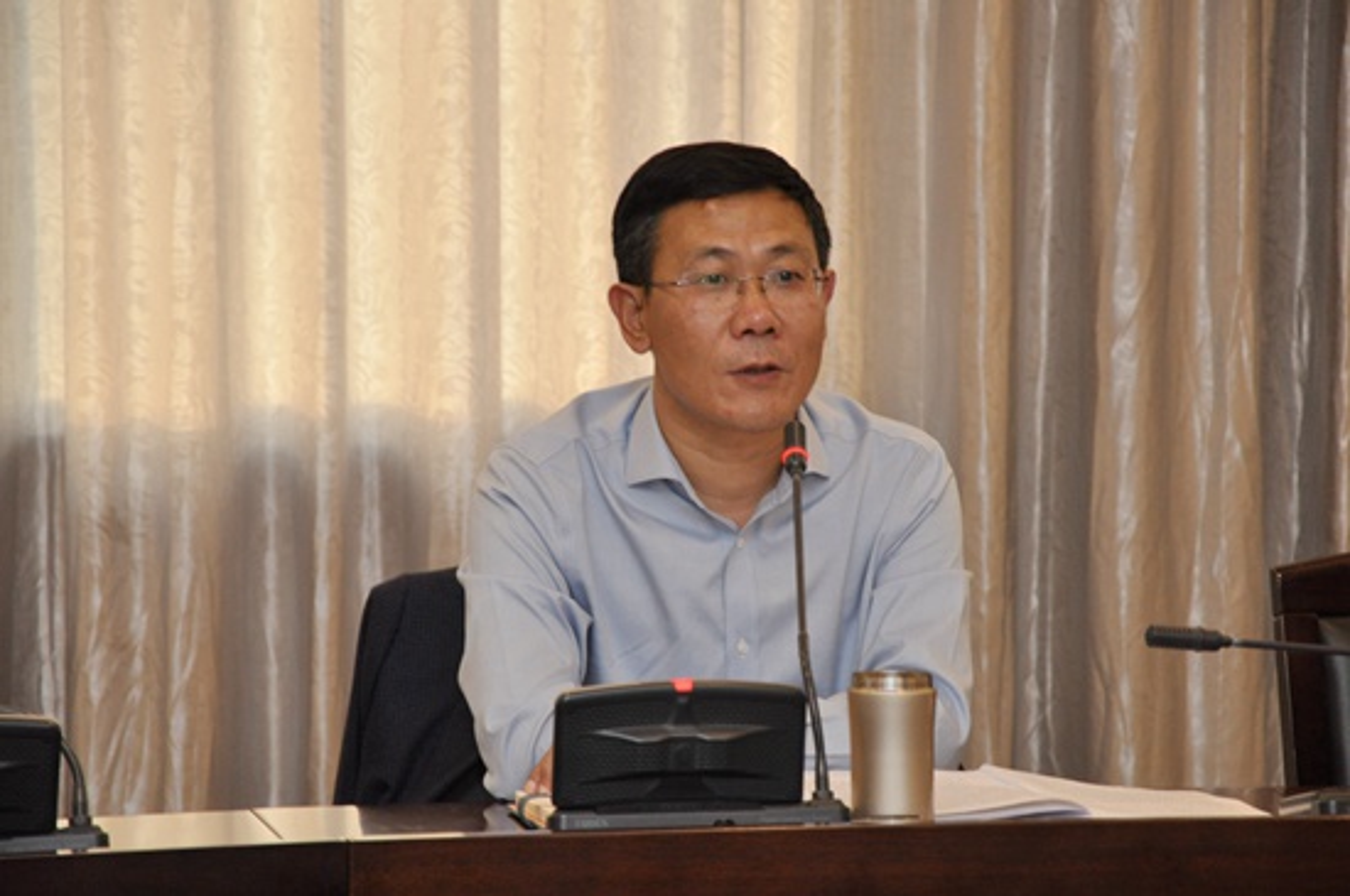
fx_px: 5898
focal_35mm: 158
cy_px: 448
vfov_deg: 8.7
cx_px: 675
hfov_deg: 13.1
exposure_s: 1/60
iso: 800
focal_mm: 105
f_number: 5.6
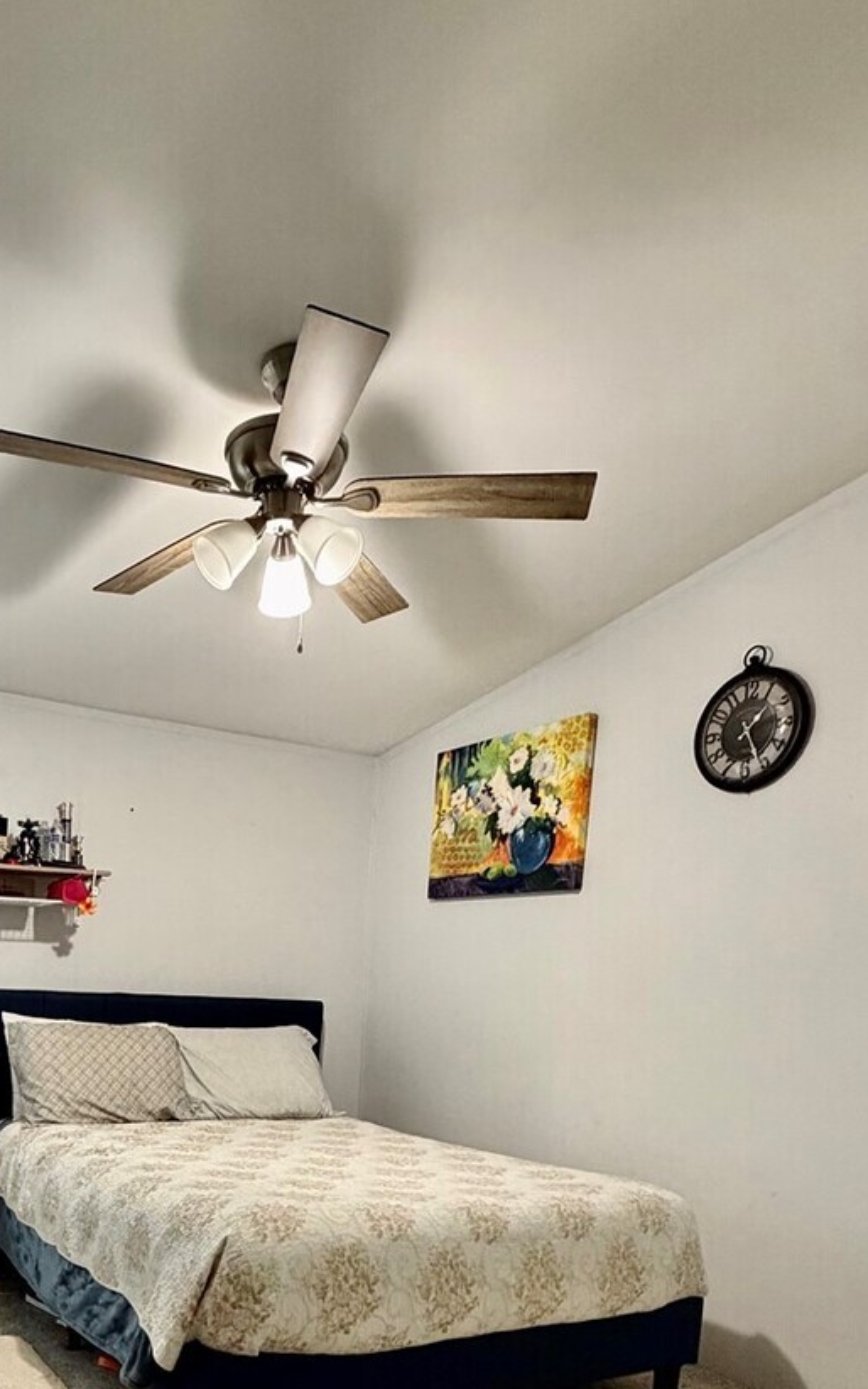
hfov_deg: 45.5
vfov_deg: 64.8
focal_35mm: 26
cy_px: 1092
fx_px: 984
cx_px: 187
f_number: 2.2
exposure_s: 1/59
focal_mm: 2.22
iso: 640
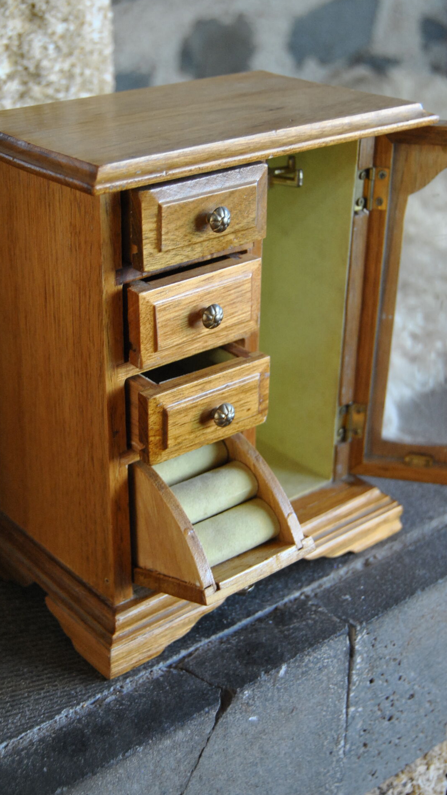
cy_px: 400
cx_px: 198
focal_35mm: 51
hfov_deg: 23.5
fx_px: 1075
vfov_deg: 40.6
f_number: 4.5
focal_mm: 32
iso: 560
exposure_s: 1/30
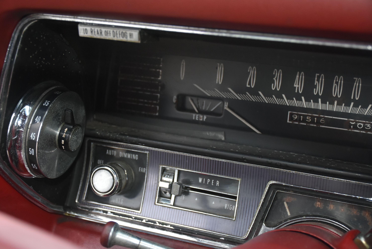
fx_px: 589
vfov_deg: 23.8
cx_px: 186
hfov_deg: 35.0
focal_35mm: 57
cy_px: 124
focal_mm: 38
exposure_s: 1/60
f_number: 4.2
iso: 1250
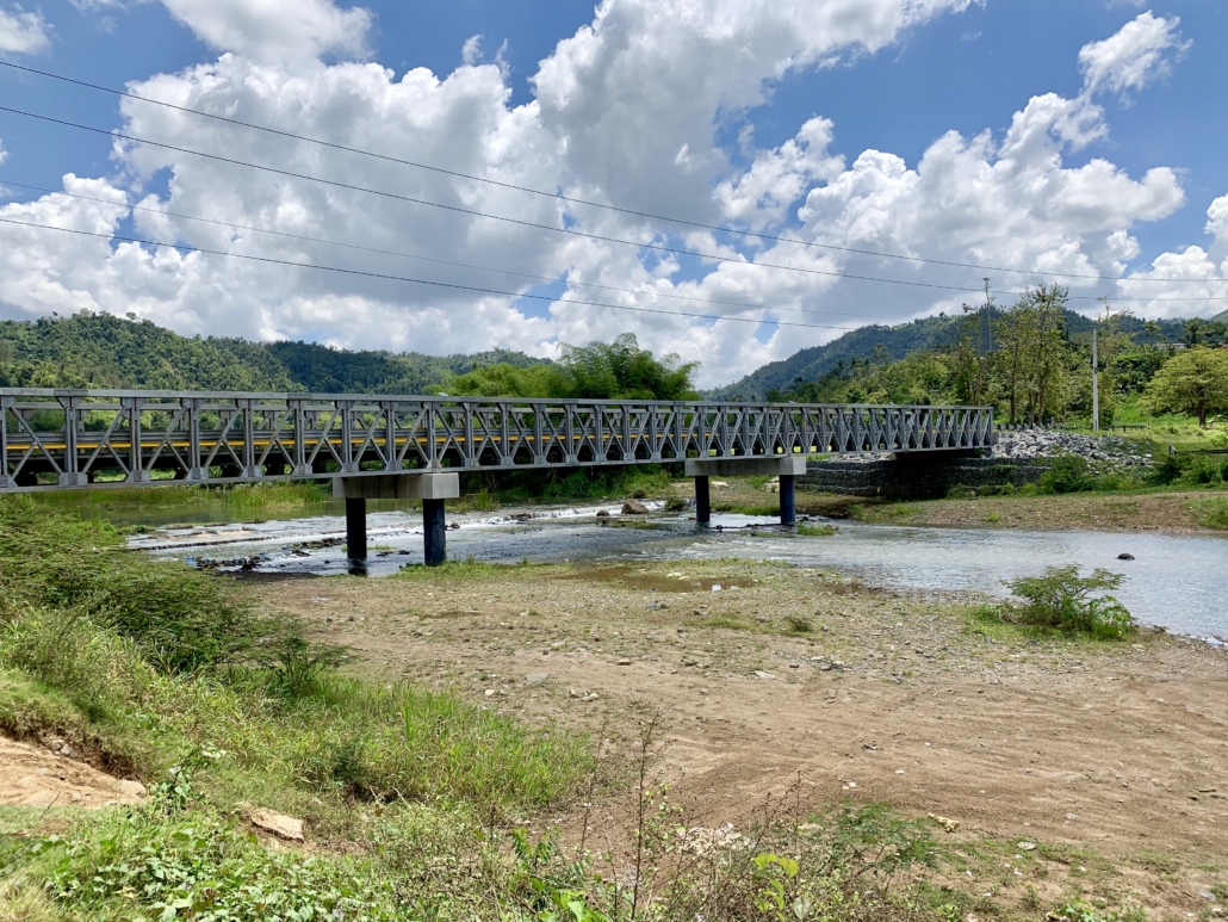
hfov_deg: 67.3
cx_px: 614
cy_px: 461
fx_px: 923
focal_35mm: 26
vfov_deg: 53.1
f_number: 1.8
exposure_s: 1/3521
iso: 25
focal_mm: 4.25
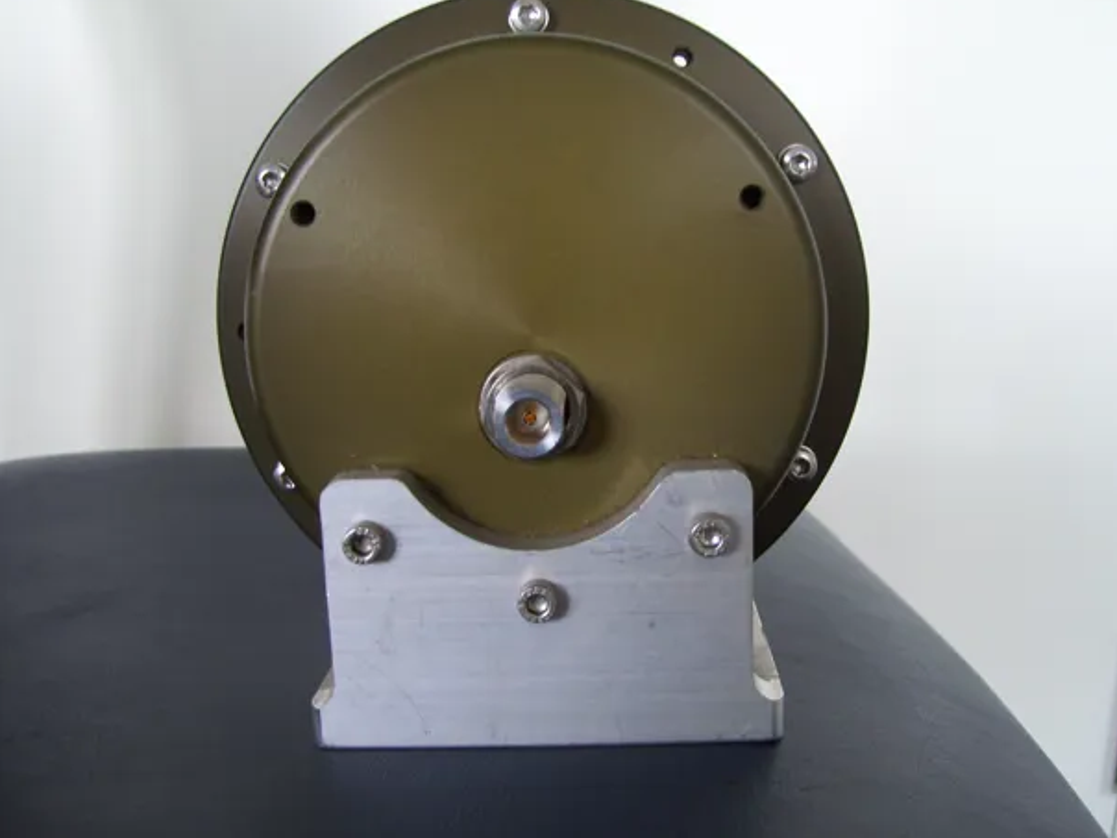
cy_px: 419
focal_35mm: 37
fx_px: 1194
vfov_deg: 38.7
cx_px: 562
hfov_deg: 50.1
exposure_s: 1/20
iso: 160
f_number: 2.7
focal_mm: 6
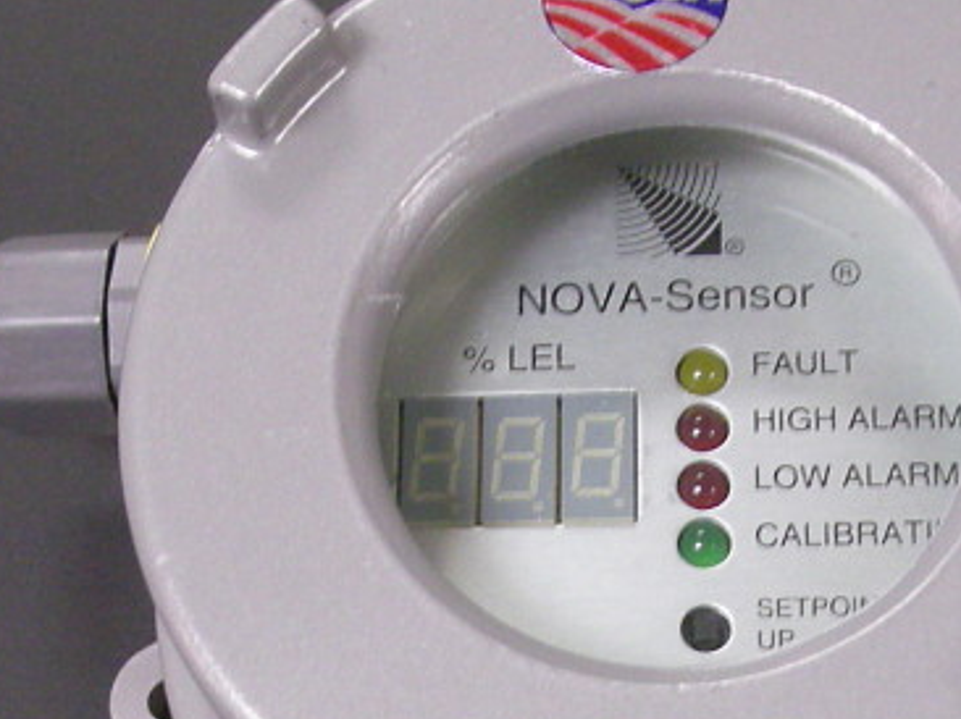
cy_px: 795
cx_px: 509
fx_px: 2719
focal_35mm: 98
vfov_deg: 14.7
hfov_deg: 20.0
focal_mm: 5.8
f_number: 2.8
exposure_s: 1/14.3
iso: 200
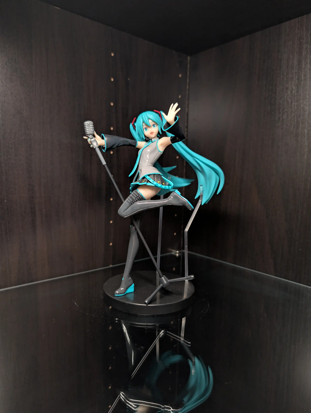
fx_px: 287
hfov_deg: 56.9
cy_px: 206
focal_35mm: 24
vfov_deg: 71.5
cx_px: 156
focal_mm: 6.9
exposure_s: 1/11.7
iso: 45
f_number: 1.68
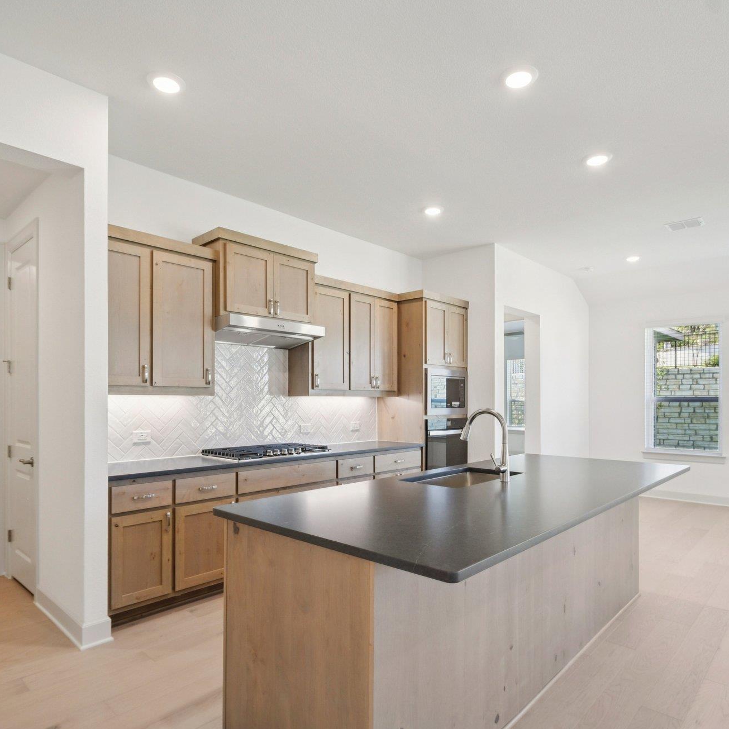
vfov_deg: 74.8
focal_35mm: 20
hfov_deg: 74.8
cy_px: 378
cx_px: 374
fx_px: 477
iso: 400
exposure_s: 1/20
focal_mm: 10
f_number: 8
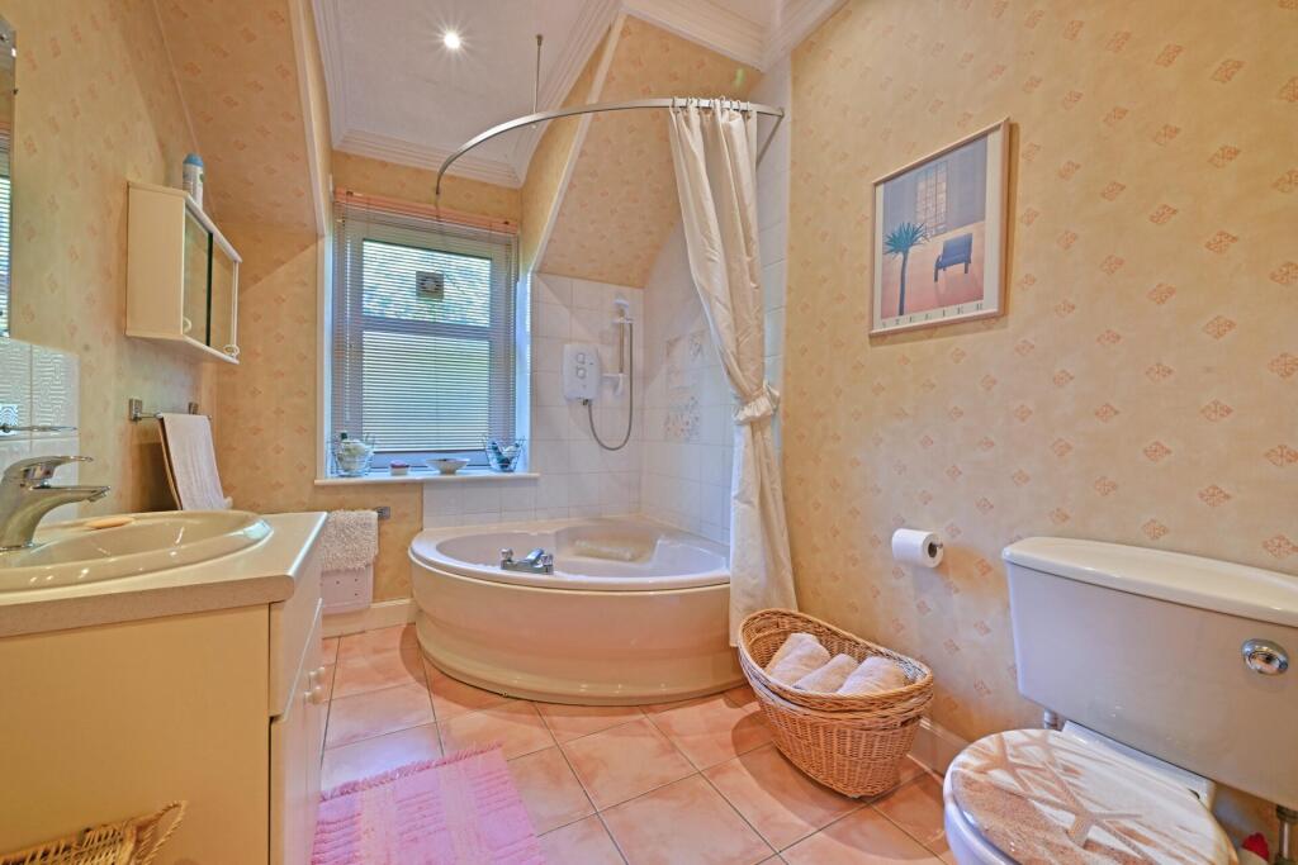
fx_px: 505
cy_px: 432
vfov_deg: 81.2
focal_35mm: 14
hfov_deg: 104.2
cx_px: 649
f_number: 13
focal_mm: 14
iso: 125
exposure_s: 1/4
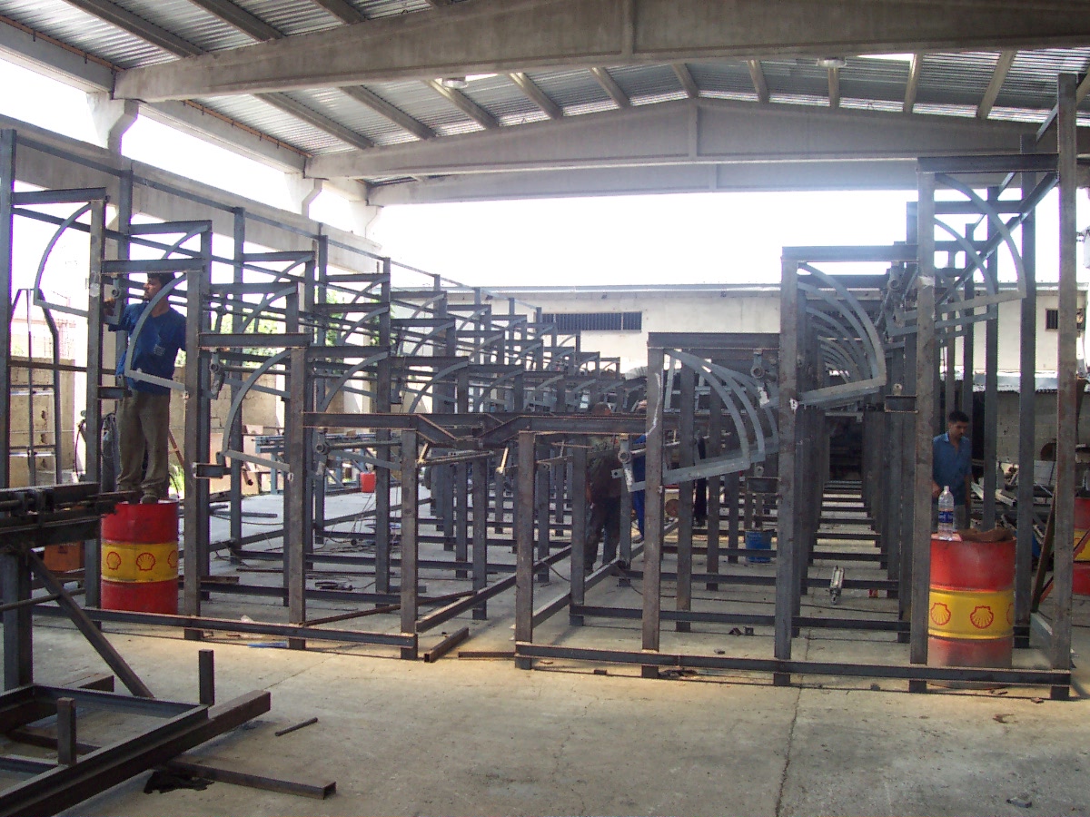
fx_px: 1165
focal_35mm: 37
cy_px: 408
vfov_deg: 38.7
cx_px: 545
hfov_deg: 50.1
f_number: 2.8
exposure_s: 1/180
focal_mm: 5.6
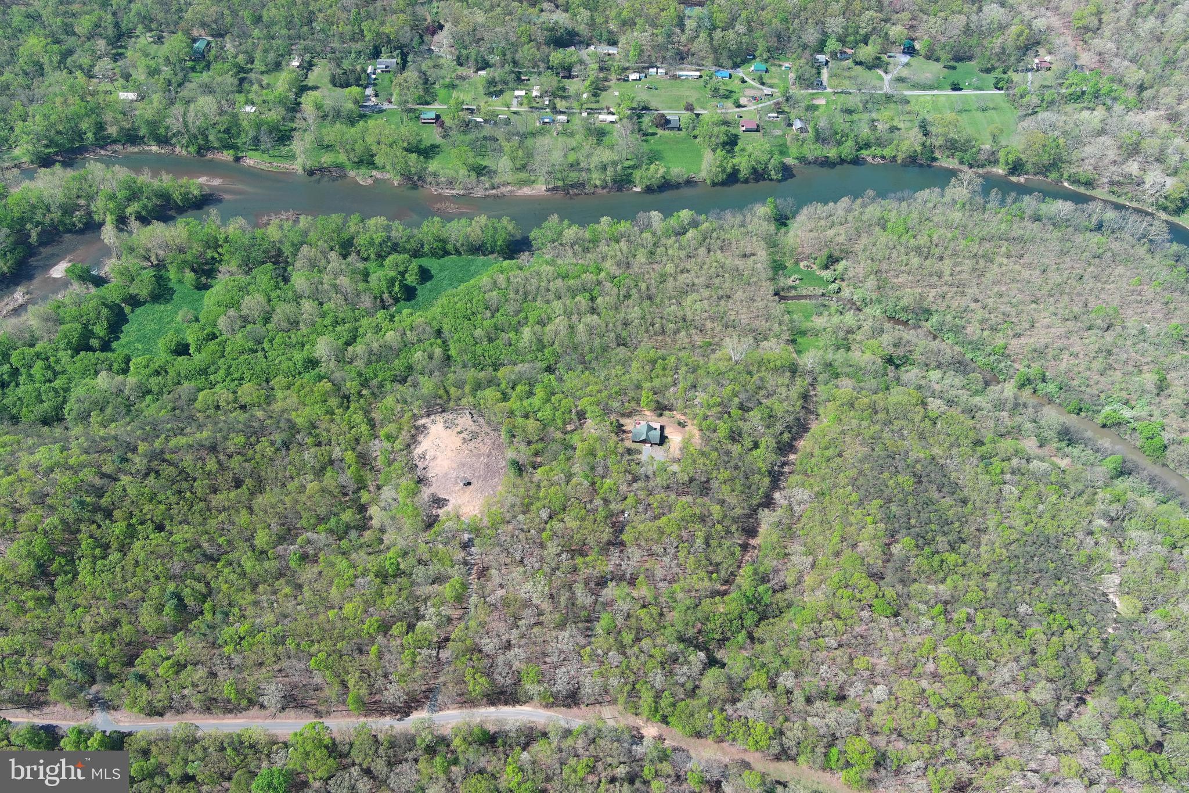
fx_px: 958
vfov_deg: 45.0
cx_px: 594
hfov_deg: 63.7
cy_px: 396
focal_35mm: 29
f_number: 2.8
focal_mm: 10.57
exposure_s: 1/551
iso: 100
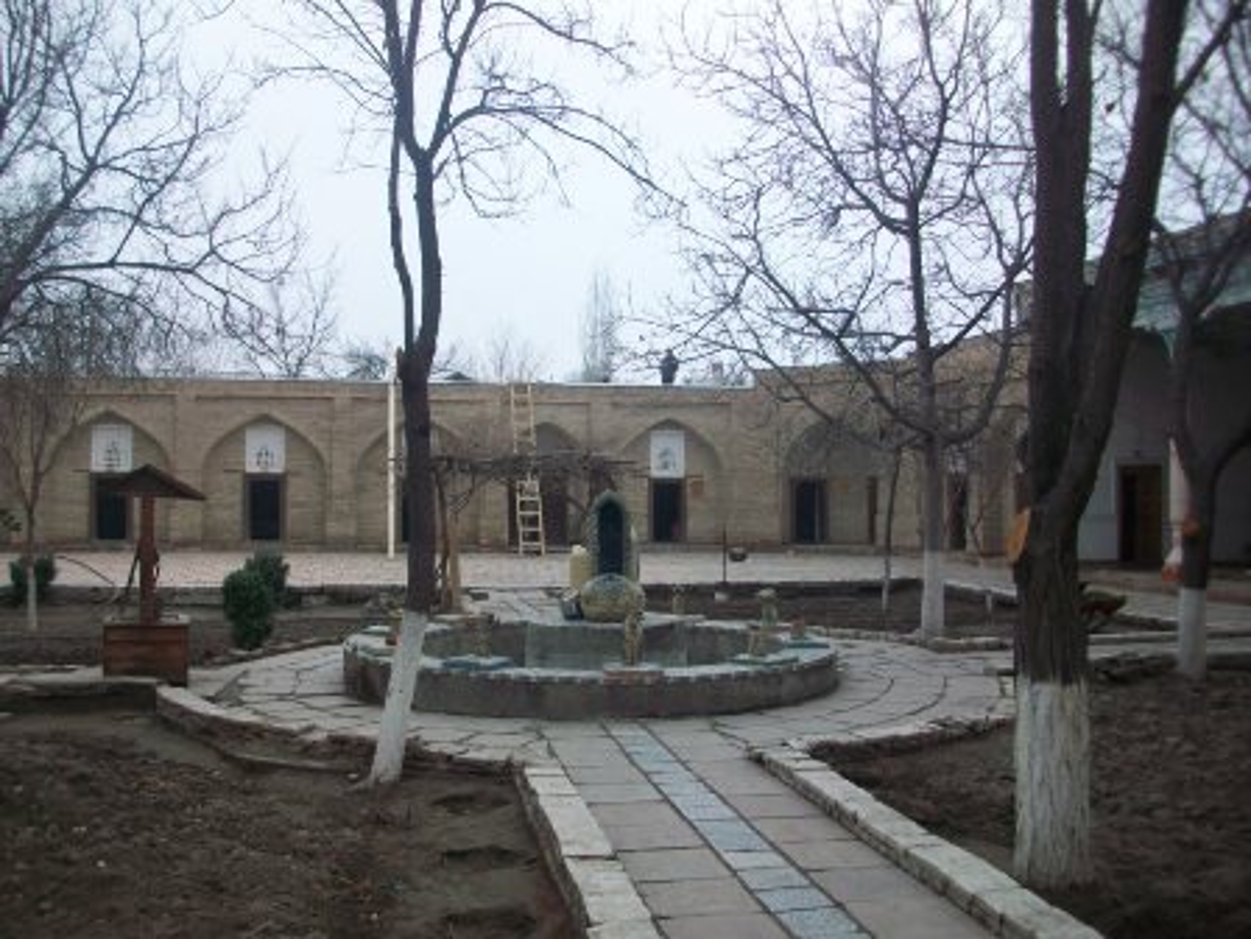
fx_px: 1156
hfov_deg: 56.8
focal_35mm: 32
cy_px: 470
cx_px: 626
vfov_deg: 44.2
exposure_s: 1/320
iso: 64
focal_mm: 5.7
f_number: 2.8
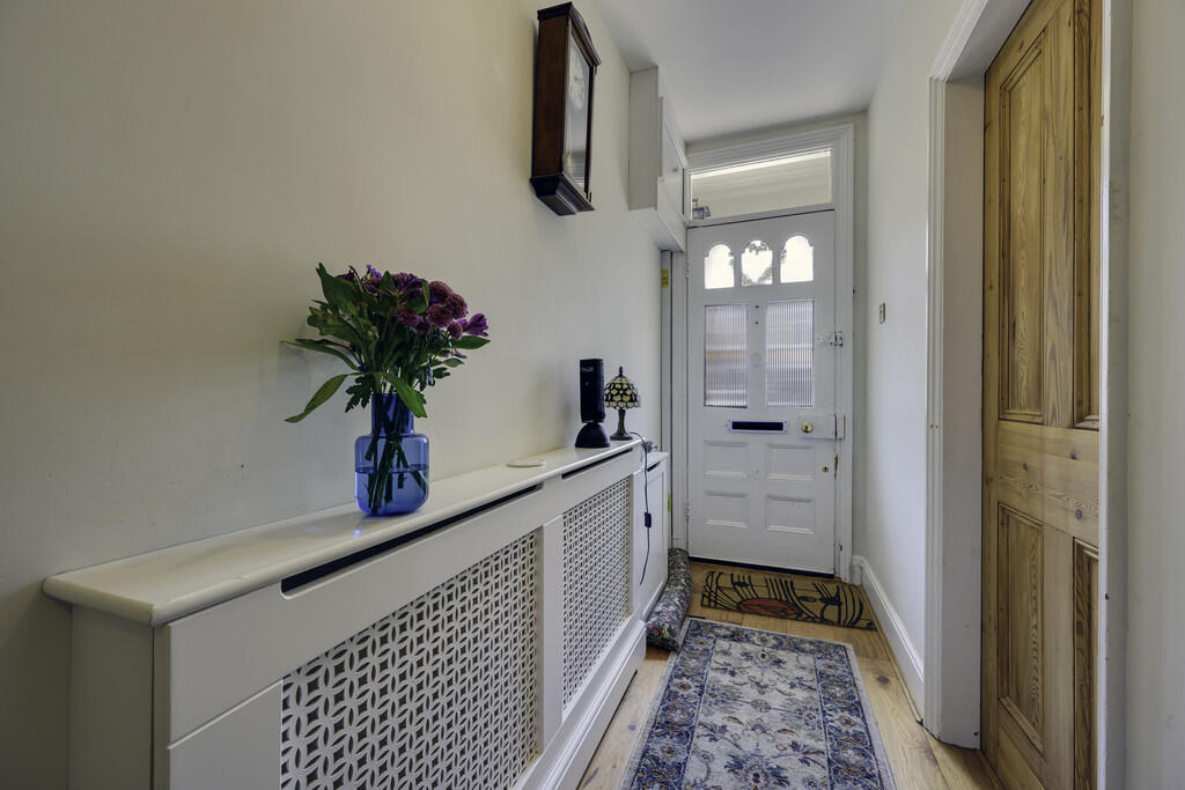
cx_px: 592
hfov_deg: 104.2
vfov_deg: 81.2
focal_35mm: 14
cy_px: 395
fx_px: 461
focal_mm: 14
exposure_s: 1/500
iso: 320
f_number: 8
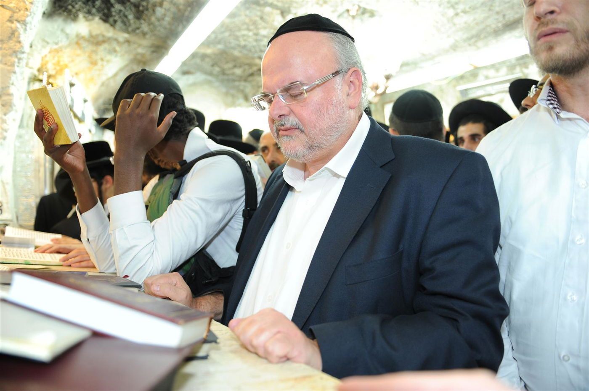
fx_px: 392
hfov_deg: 73.8
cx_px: 294
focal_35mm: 24
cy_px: 196
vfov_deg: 53.1
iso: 800
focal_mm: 24
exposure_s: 1/125
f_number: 2.8
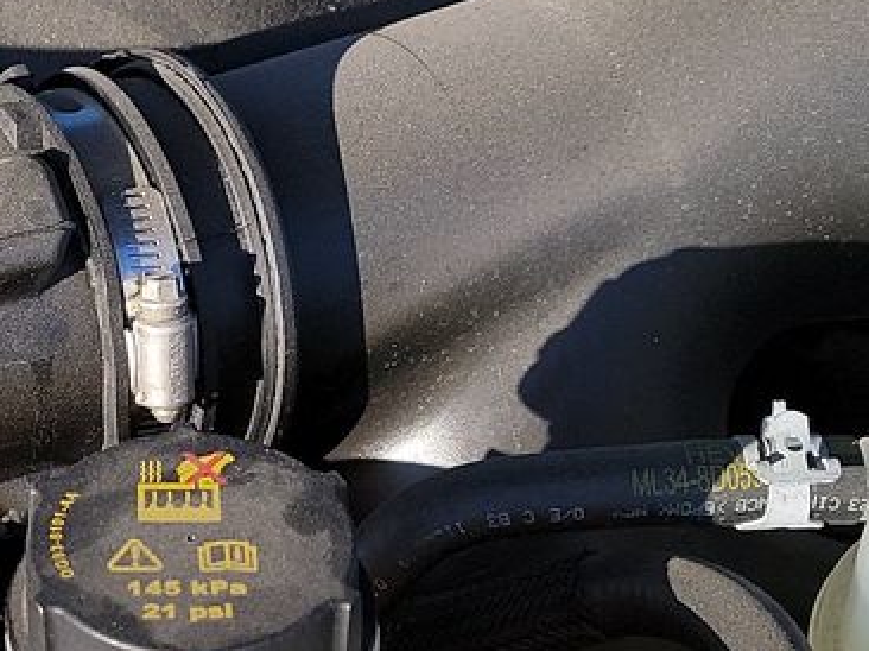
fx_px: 2634
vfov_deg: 14.1
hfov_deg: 18.0
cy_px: 368
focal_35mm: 105
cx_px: -116
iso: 50
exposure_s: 1/458
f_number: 1.8
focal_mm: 6.7
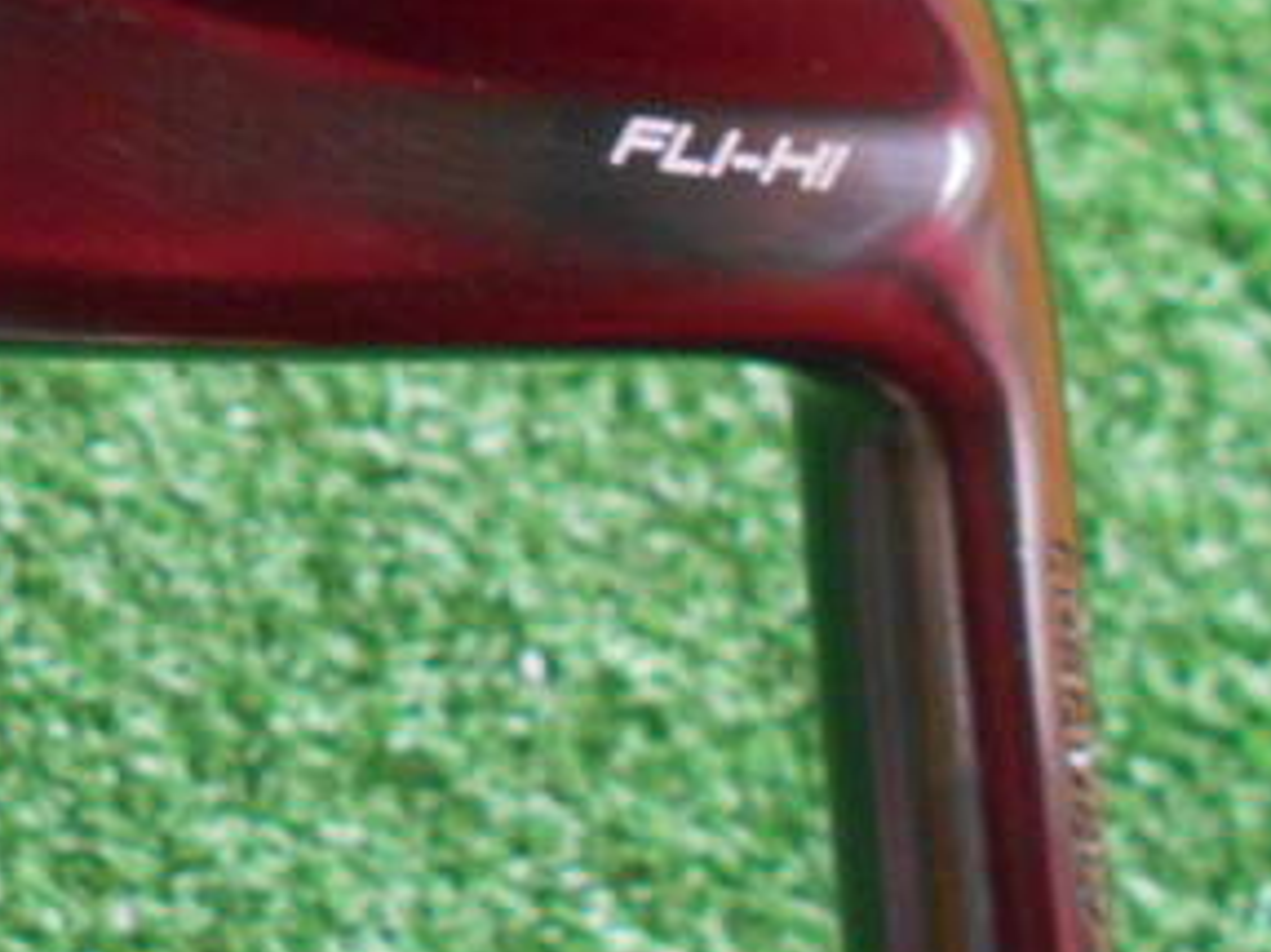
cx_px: 13
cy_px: -13
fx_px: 2129
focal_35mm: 58
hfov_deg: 30.9
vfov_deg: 24.0
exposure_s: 1/40
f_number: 3.2
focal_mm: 4.6
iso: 800
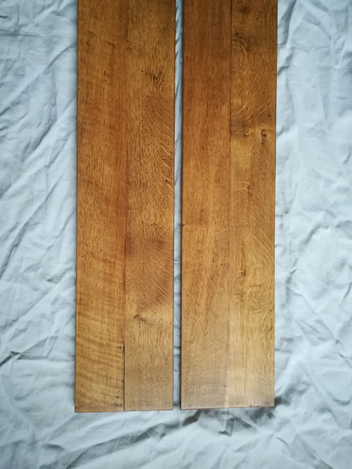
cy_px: 234
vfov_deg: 67.3
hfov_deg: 53.1
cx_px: 176
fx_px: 353
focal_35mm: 26
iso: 640
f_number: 2.2
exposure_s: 1/20
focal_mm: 3.83
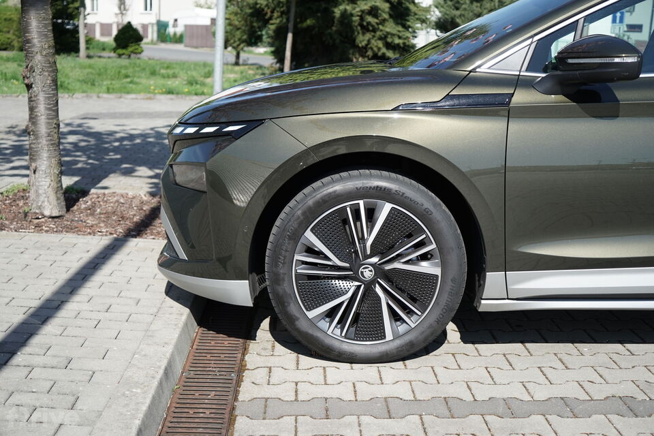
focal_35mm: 44
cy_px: 218
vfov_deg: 30.5
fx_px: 799
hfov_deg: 44.5
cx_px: 327
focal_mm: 44
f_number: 4
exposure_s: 1/1250
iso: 200
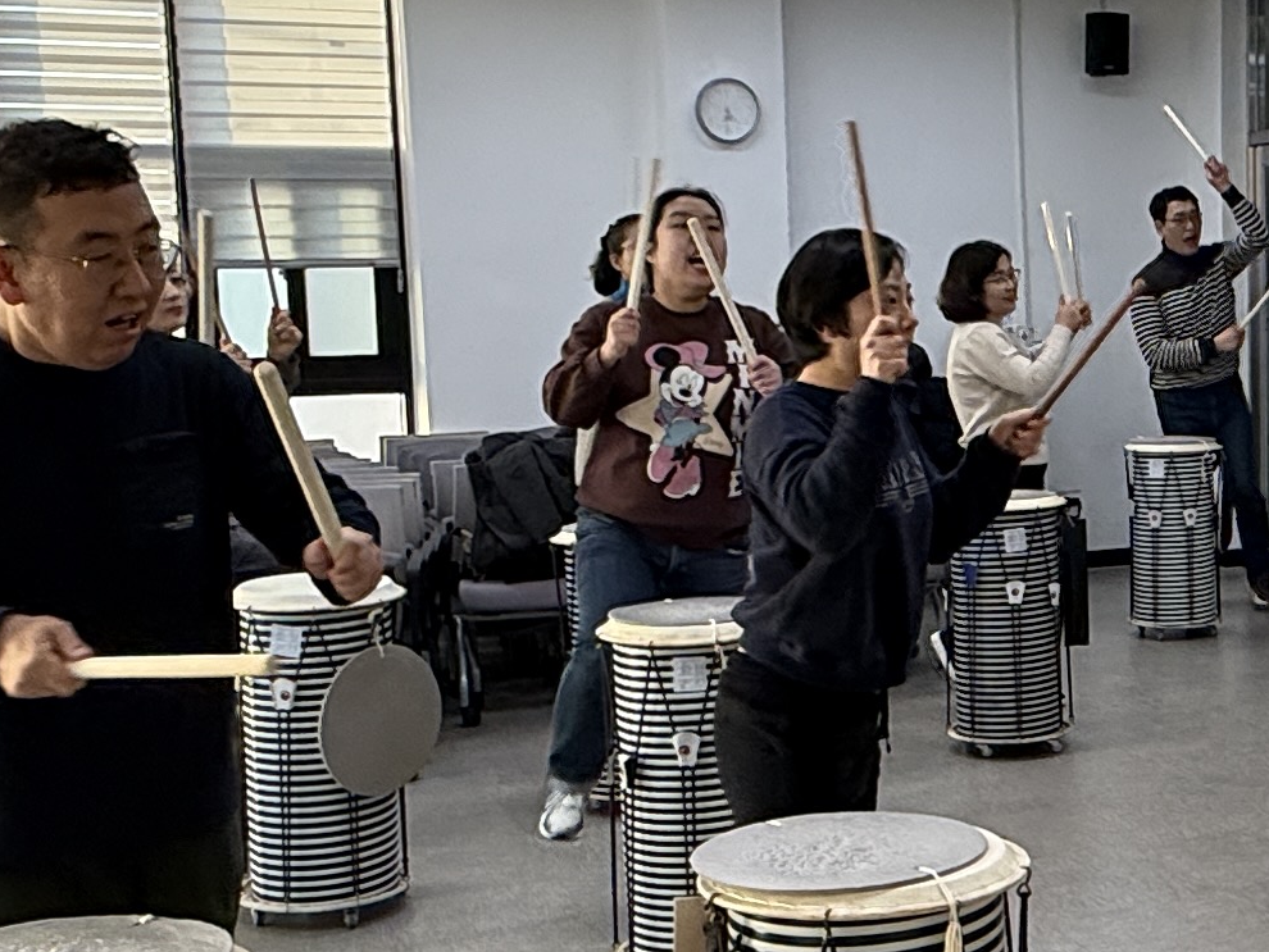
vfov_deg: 25.7
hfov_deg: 32.1
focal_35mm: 57
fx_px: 2090
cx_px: 1142
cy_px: 518
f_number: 2.2
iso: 125
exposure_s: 1/120
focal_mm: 2.22
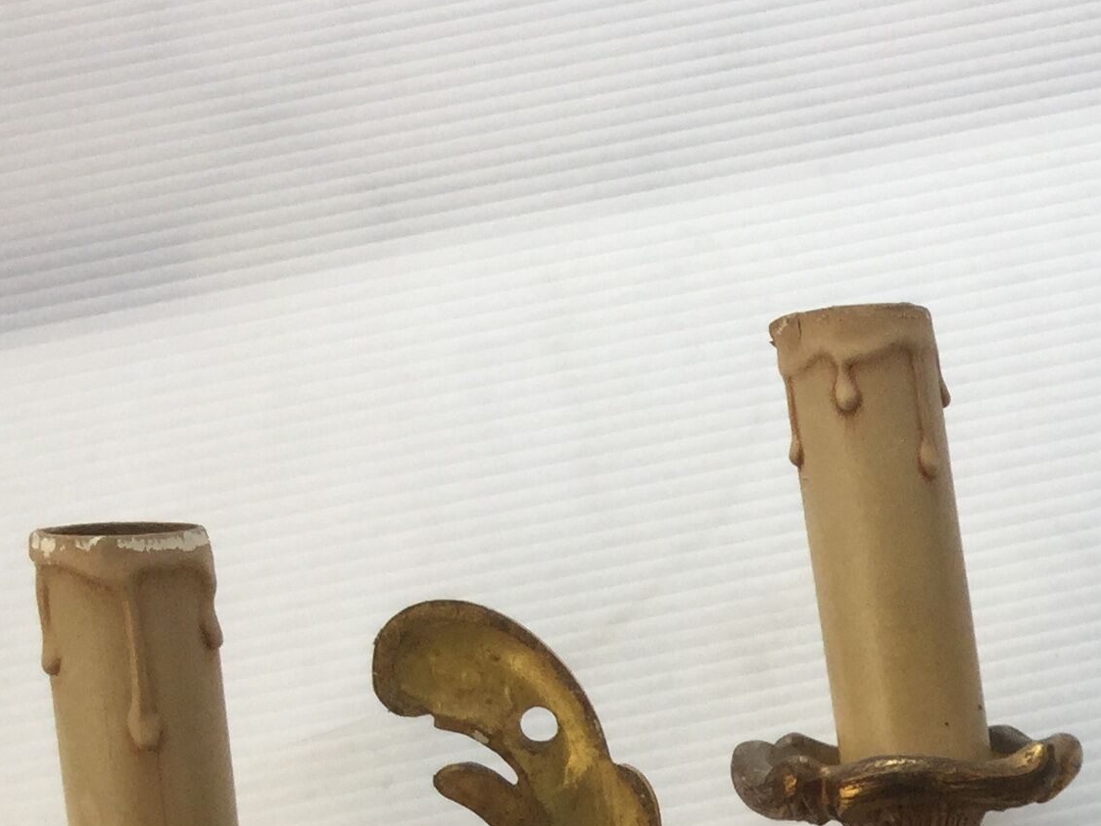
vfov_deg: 15.7
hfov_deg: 20.2
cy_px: 1047
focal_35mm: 90
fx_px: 2863
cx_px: 1377
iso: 32
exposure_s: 1/50
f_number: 2.4
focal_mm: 3.3
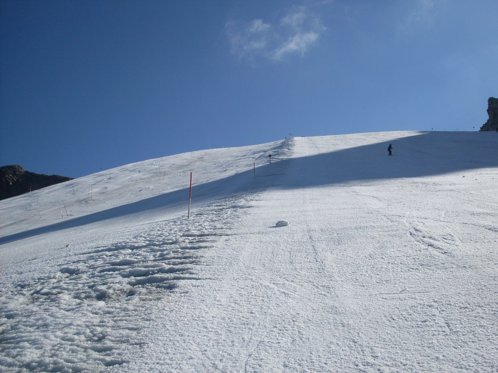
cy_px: 186
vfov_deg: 37.7
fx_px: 547
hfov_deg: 49.0
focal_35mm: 38
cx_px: 249
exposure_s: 1/500
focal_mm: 6.3
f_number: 8.4
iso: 80
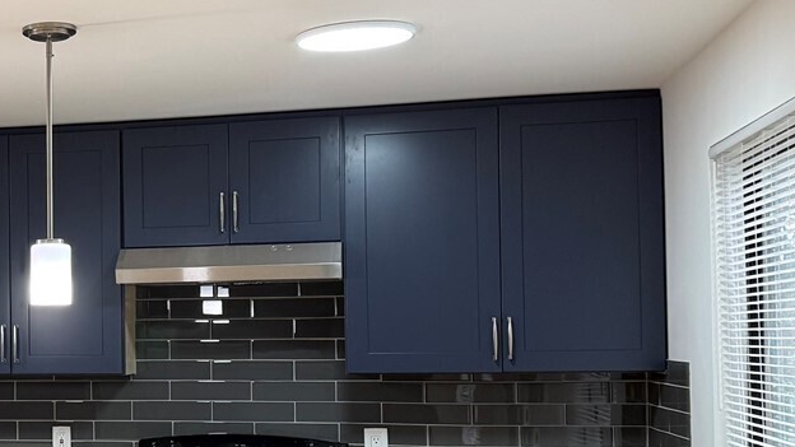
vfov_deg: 17.9
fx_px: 1412
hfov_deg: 29.3
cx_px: -11
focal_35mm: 67
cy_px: 327
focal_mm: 6.76
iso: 200
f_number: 1.78
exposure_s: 1/120
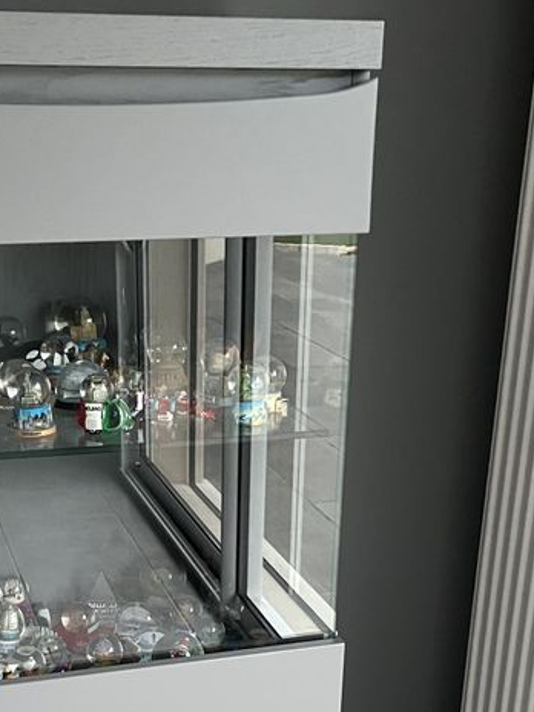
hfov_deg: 26.0
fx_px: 1152
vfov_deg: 33.1
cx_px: 199
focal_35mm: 56
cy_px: 602
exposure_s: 1/40
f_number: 1.6
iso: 640
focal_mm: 5.1
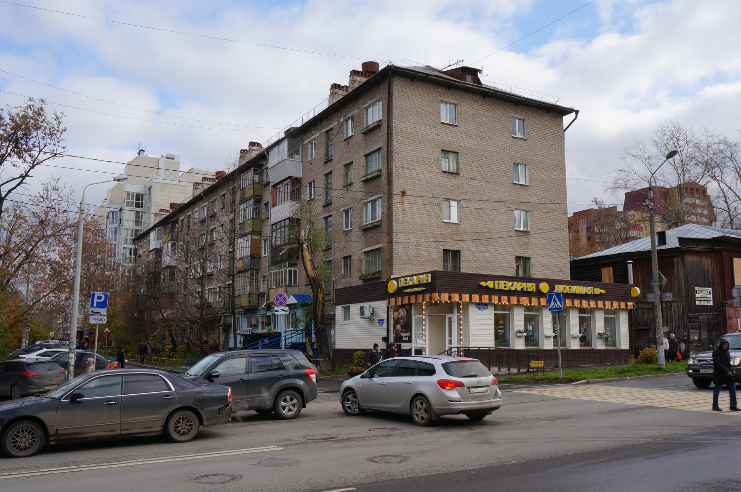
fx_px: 679
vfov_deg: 39.9
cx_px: 370
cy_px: 246
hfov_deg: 57.3
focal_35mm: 33
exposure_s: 1/80
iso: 100
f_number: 11
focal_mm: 22
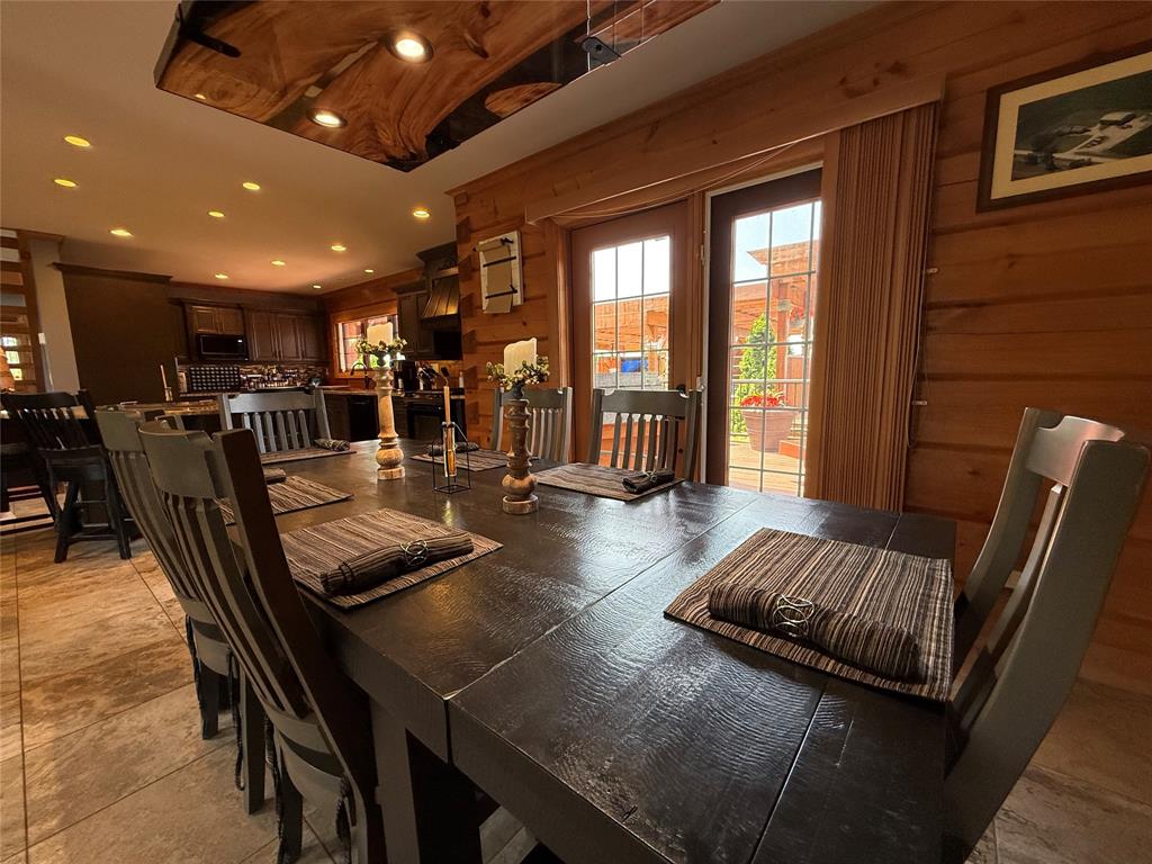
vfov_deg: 85.7
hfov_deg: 102.1
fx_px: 466
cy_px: 432
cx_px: 576
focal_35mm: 14
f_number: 2.2
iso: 200
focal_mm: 2.22
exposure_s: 1/120
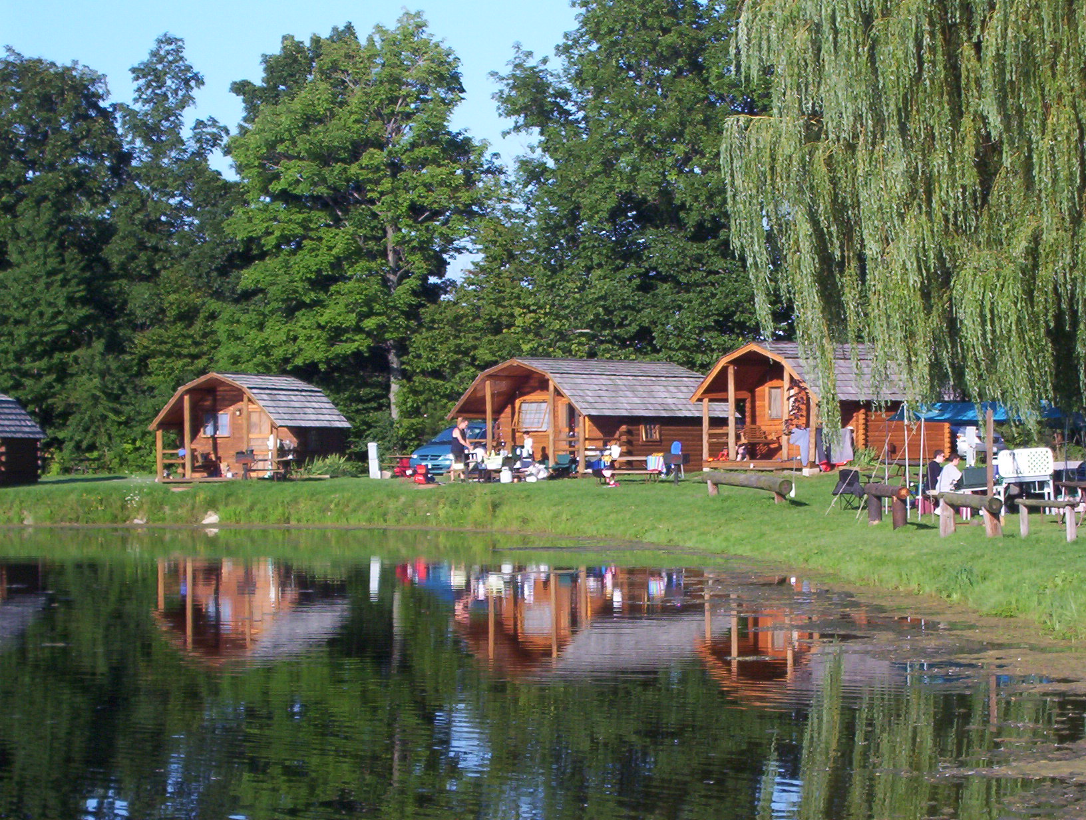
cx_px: 543
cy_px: 410
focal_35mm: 108
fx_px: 3396
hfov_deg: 18.2
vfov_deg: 13.8
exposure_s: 1/488
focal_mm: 16.61
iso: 100
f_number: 4.72
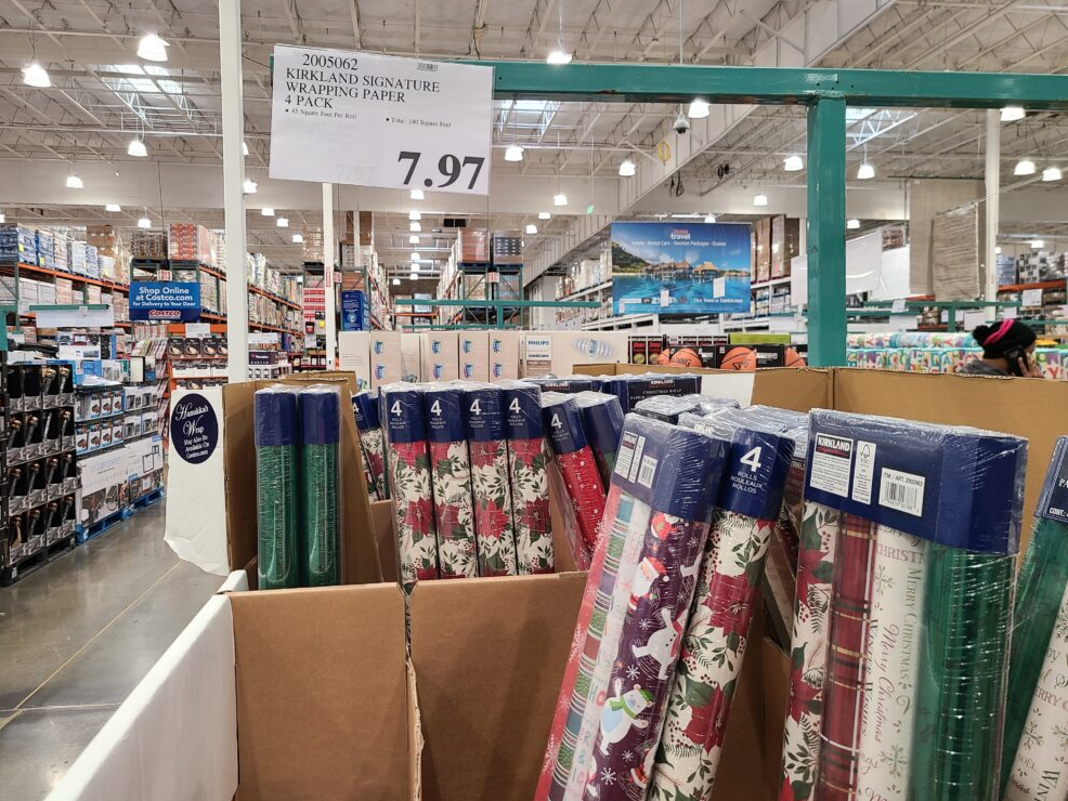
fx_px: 833
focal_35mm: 27
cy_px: 393
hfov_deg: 65.3
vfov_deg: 51.4
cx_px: 536
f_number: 1.8
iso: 80
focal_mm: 5.4
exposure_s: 1/59
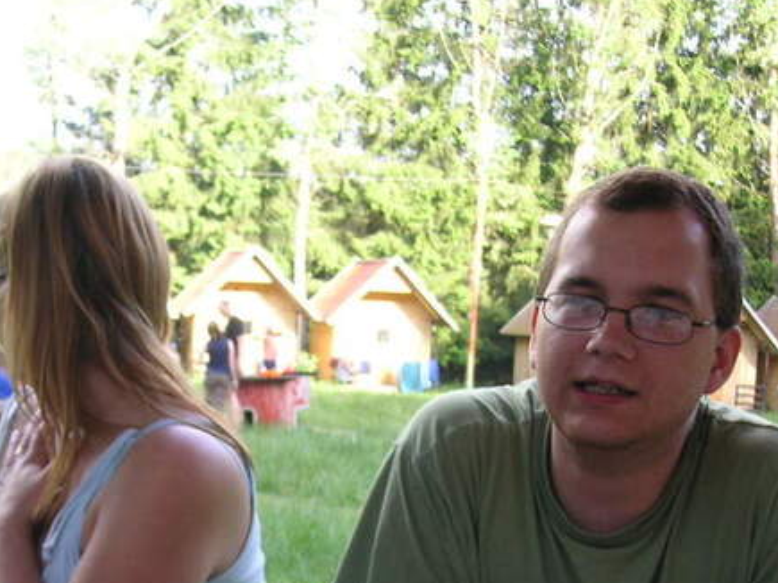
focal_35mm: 68
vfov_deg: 21.2
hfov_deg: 28.5
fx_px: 1528
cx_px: 309
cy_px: 517
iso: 50
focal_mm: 6.1
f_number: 2.8
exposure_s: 1/90
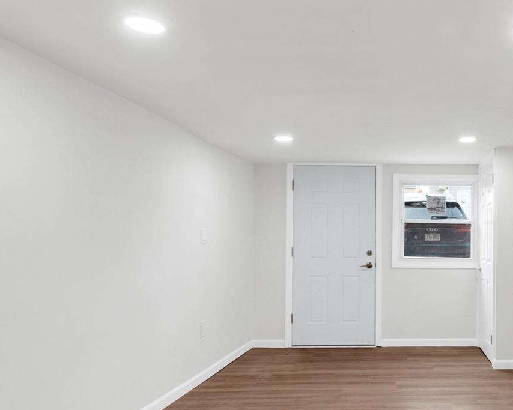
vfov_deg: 52.6
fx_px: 410
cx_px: 455
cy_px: 256
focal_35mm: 27
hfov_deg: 56.1
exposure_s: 1/8
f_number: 9
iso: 100
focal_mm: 8
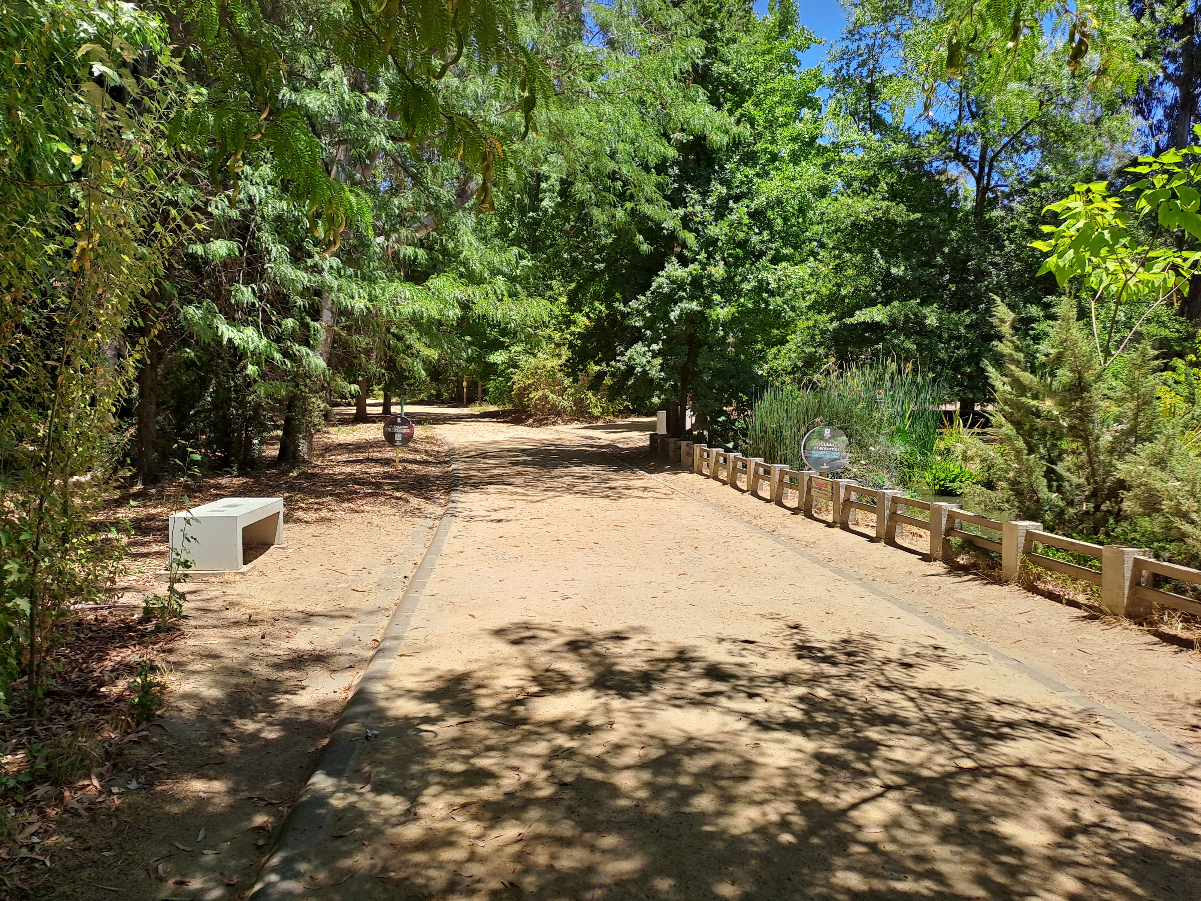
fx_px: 867
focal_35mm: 25
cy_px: 450
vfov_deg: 54.9
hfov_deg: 69.4
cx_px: 600
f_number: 1.8
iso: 32
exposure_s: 1/1745
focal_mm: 4.65
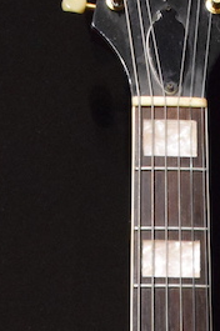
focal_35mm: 238
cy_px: 701
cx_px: 128
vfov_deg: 8.2
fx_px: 2187
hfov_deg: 5.8
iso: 3200
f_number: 4.2
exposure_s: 1/20
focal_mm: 28
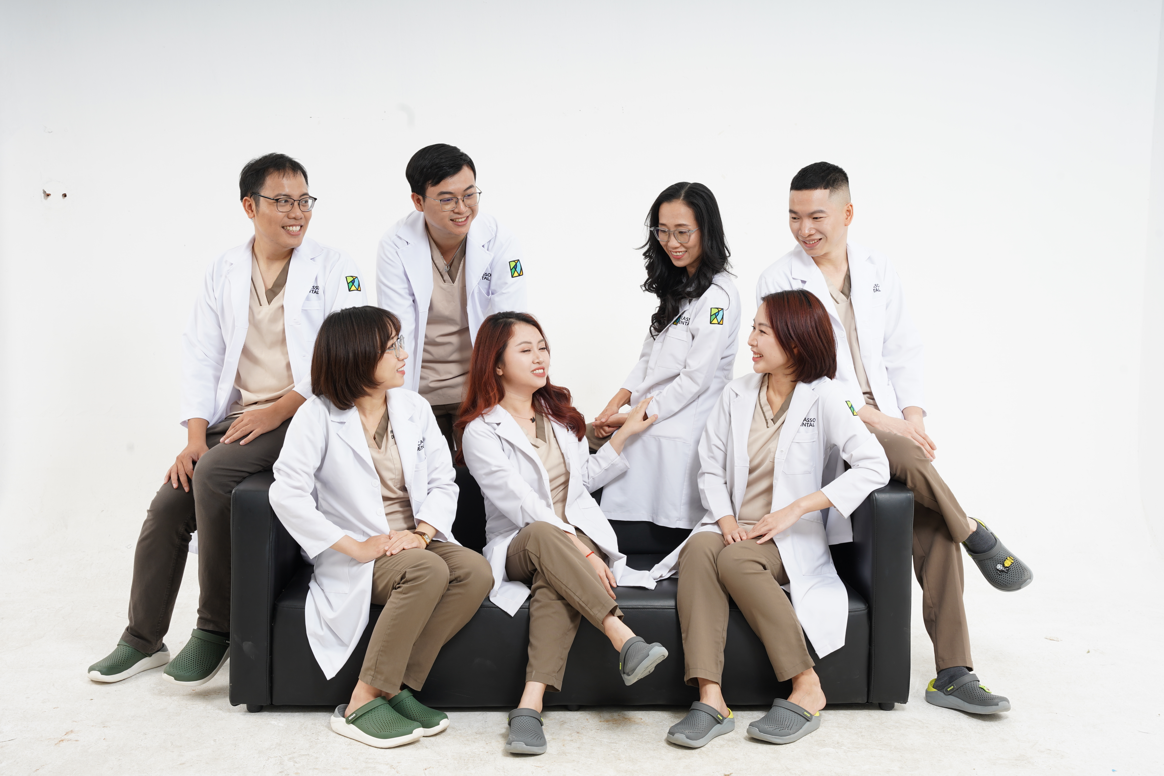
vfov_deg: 27.5
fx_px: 1587
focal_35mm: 49
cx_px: 582
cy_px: 388
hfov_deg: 40.3
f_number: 11
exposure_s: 1/160
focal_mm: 49.1
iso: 160
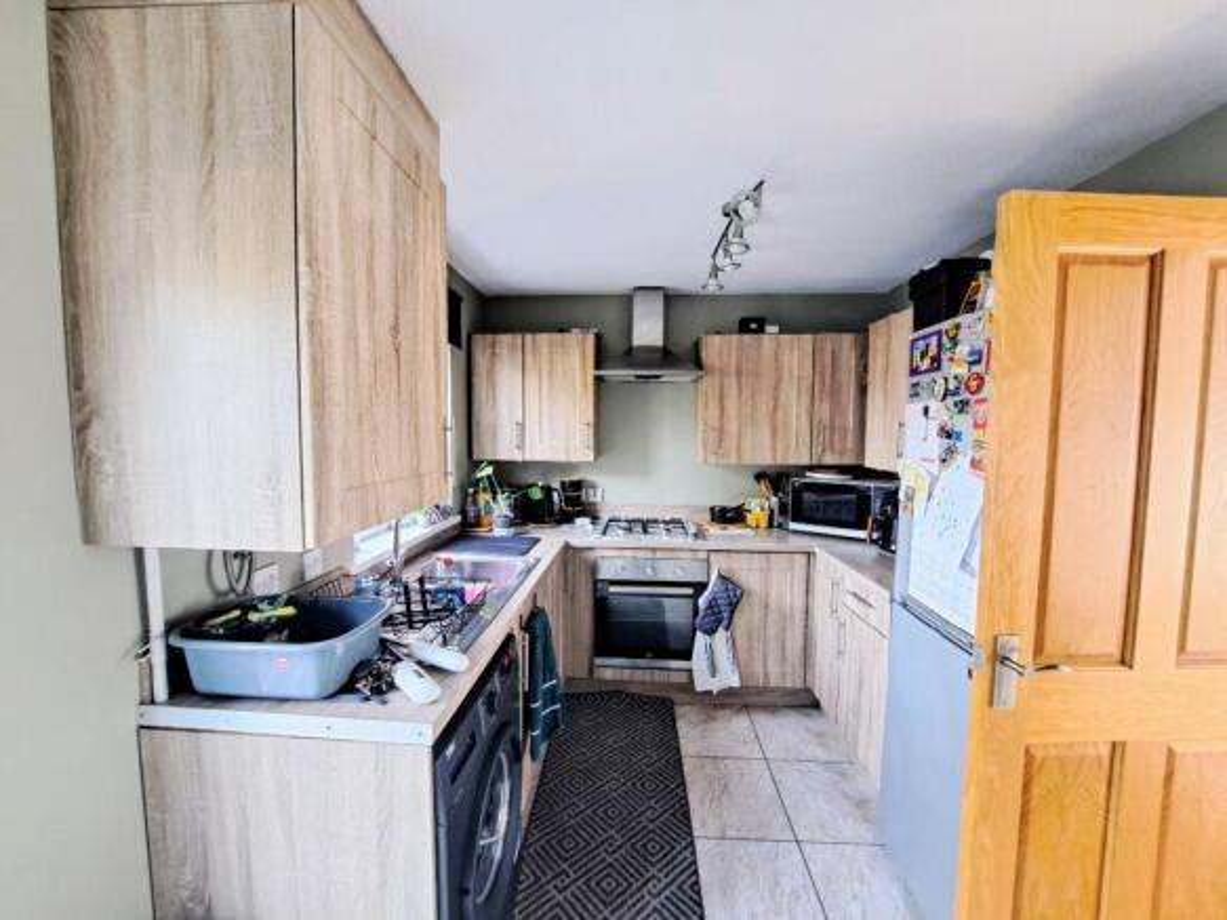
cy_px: 460
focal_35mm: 13
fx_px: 461
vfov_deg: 89.9
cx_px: 614
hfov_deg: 106.2
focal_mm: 1.74
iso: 250
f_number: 2.2
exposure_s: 1/25
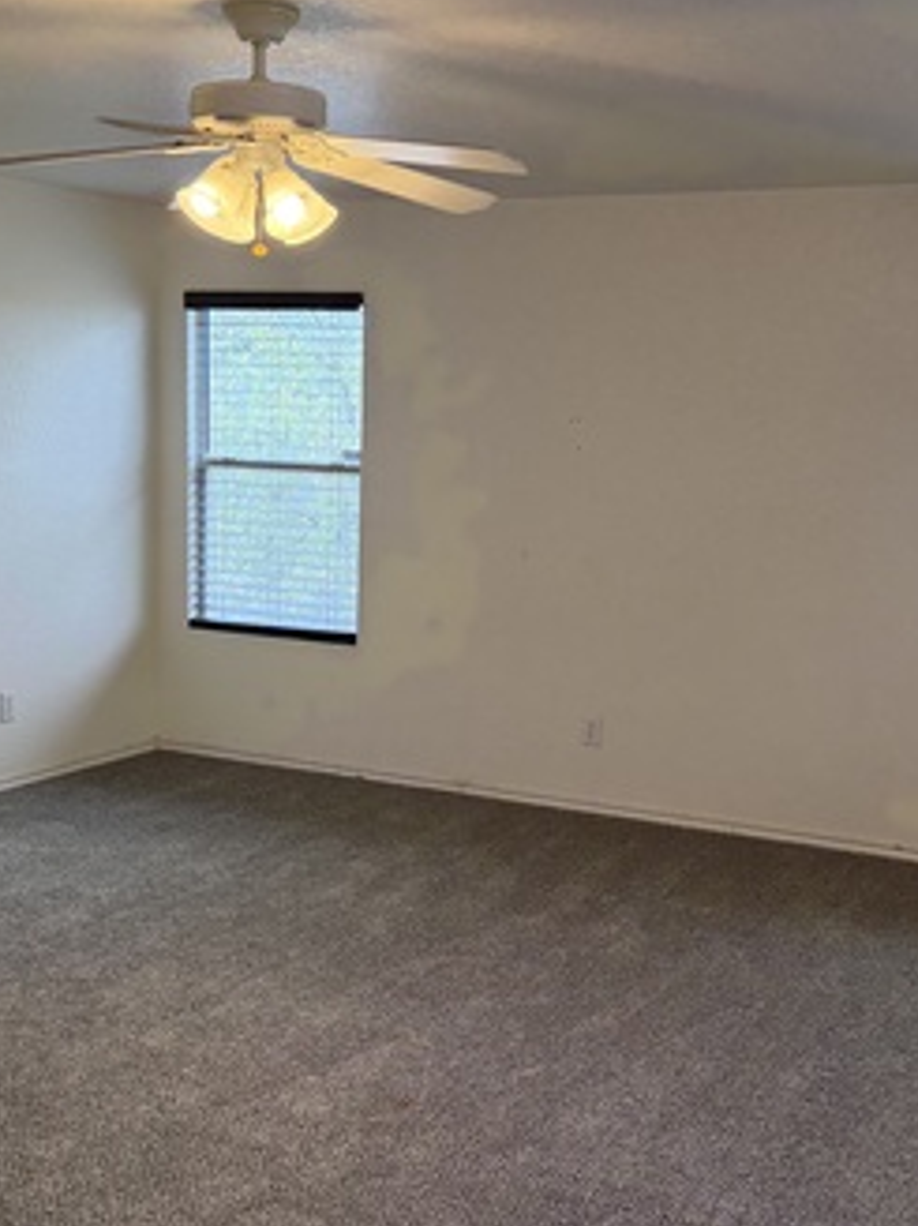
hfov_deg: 30.9
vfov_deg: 40.4
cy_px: 630
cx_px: 480
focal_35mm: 47
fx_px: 1663
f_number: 1.78
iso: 200
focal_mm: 6.76
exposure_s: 1/120
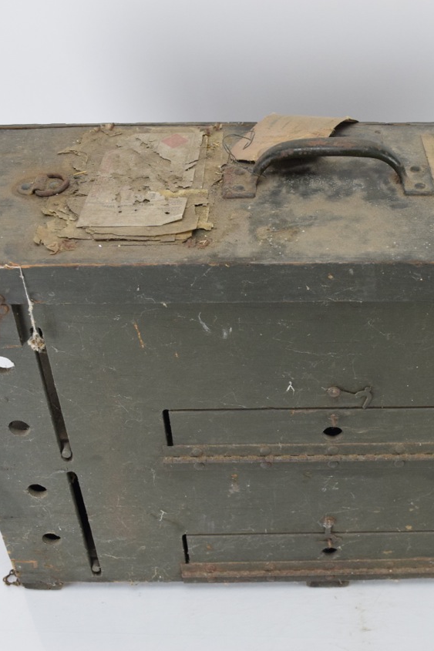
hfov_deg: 26.7
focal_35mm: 50
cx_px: 318
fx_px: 904
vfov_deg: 39.6
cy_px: 327
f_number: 5.6
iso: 800
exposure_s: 1/125
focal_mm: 22
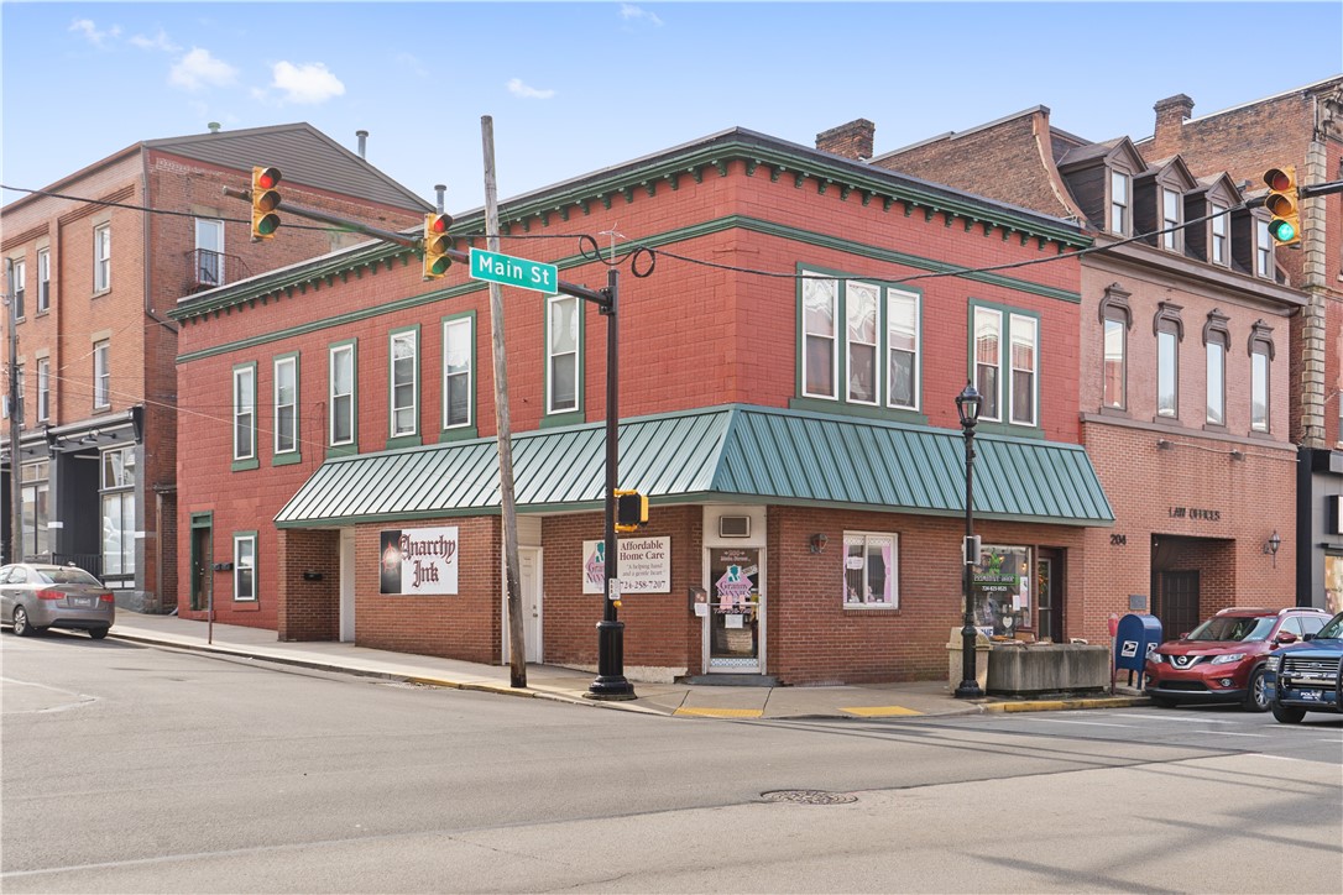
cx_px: 672
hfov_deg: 51.9
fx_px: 1380
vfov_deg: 35.9
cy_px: 448
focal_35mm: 37
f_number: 8
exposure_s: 1/160
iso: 125
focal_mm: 37
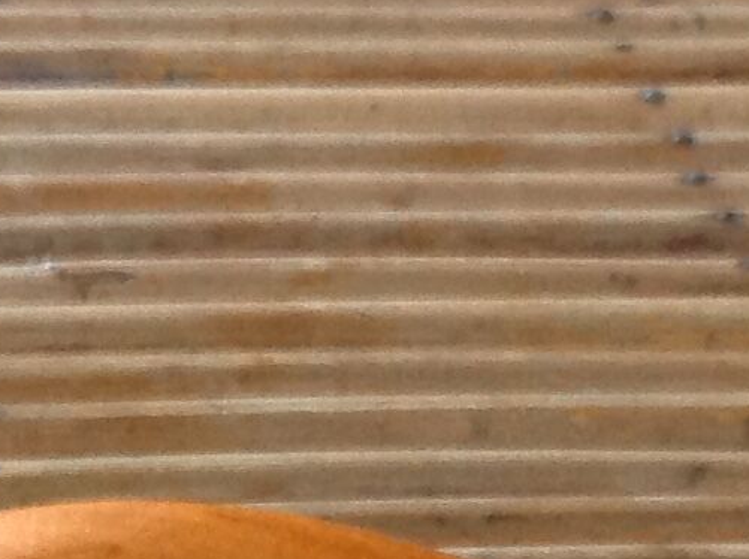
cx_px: -1003
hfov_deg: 9.7
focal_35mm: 181
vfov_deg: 7.6
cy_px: 1345
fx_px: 3910
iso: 200
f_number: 2.4
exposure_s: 1/15
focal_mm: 4.28
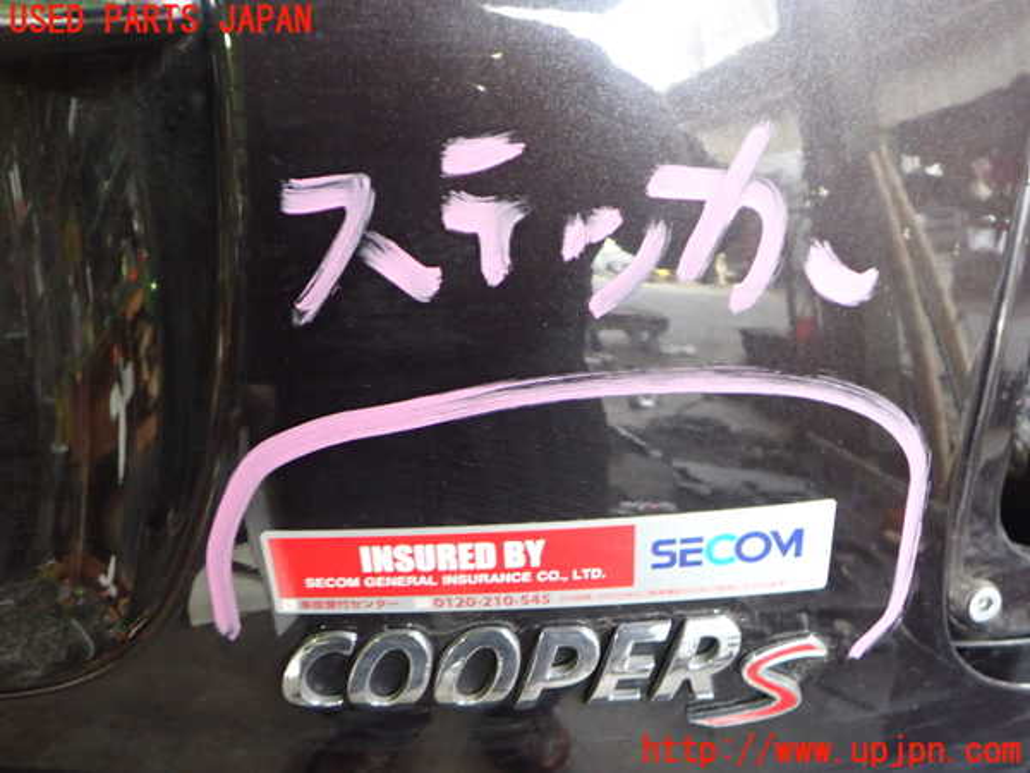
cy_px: 386
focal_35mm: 30
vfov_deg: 46.8
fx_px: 893
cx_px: 515
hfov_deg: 60.0
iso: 640
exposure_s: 1/30
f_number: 2.3
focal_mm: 5.4
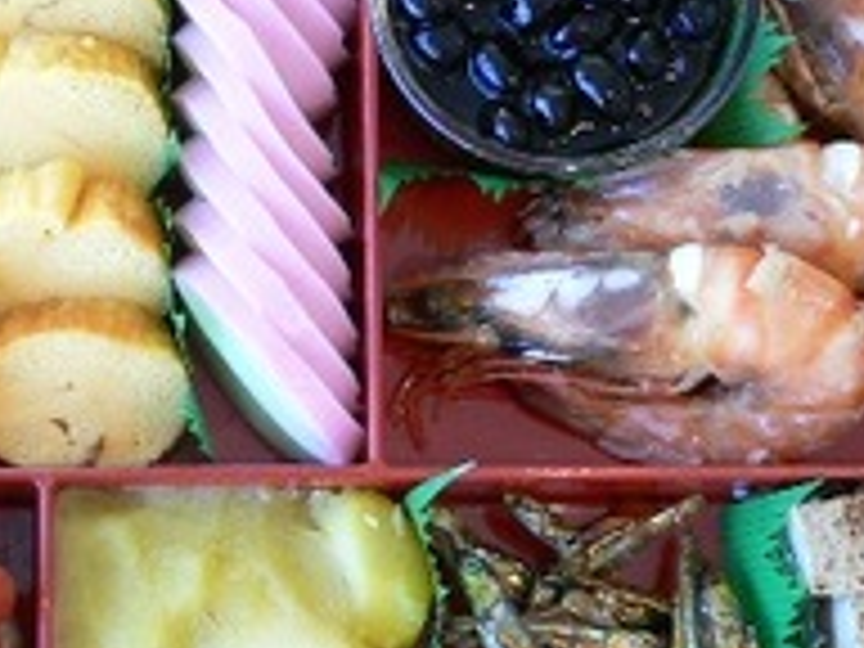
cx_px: 72
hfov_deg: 21.0
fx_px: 2271
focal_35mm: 91
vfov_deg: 16.2
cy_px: 448
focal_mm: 5.8
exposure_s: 1/25
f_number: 2.8
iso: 100
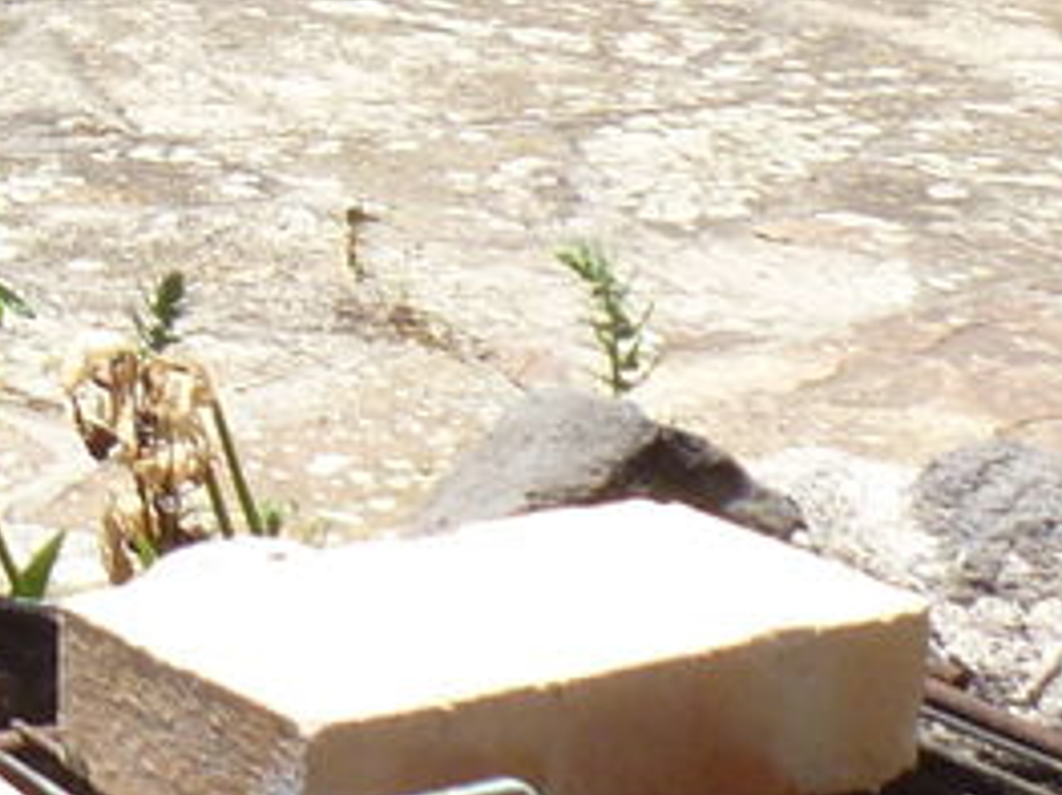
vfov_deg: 9.4
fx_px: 4477
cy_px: -839
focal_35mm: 146
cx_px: -1413
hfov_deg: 11.4
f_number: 4
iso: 100
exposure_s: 1/320
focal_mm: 4.3
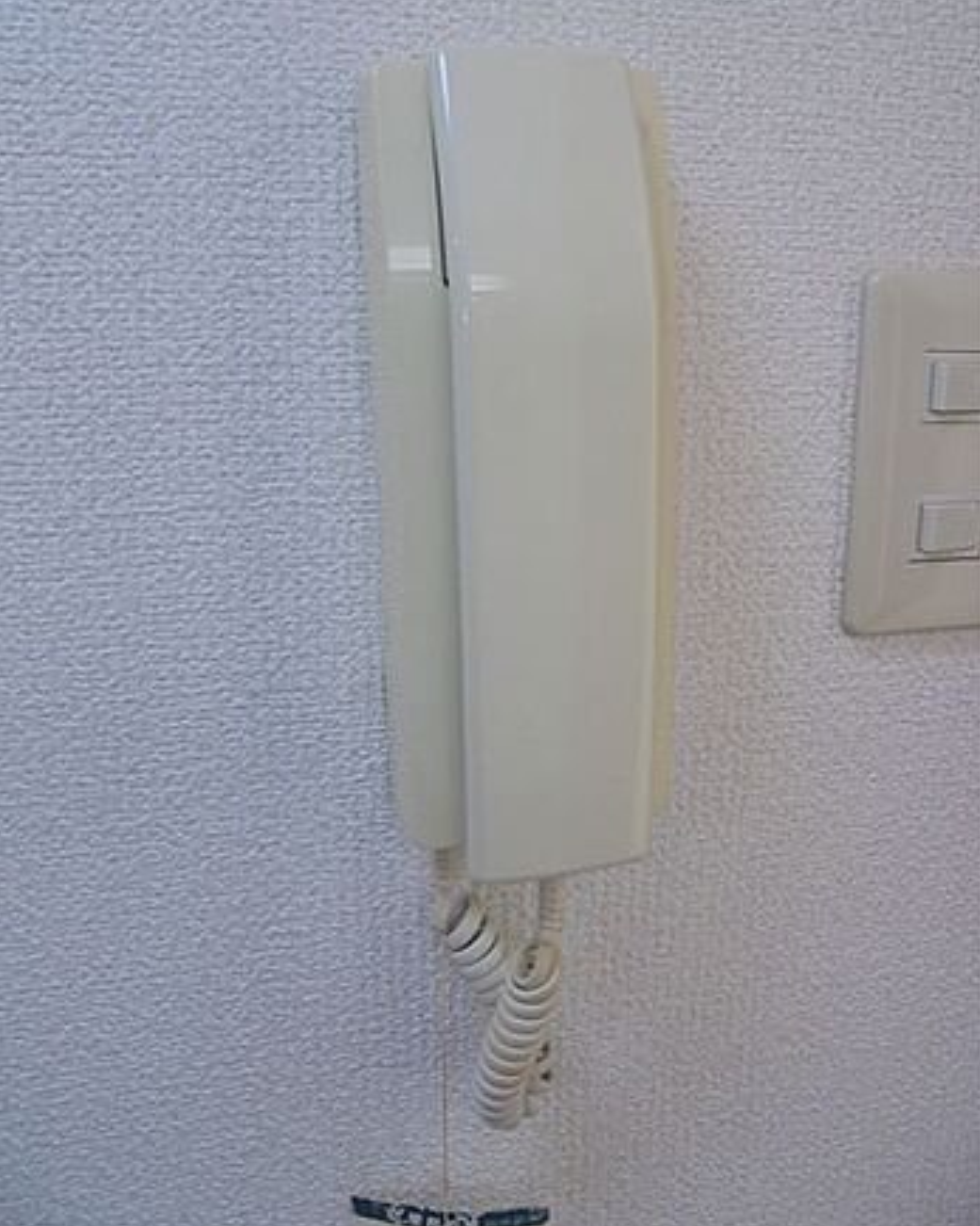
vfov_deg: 62.1
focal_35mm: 28
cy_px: 568
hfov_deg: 51.5
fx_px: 1016
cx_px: 480
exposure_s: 1/30
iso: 100
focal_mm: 4.6
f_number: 3.5
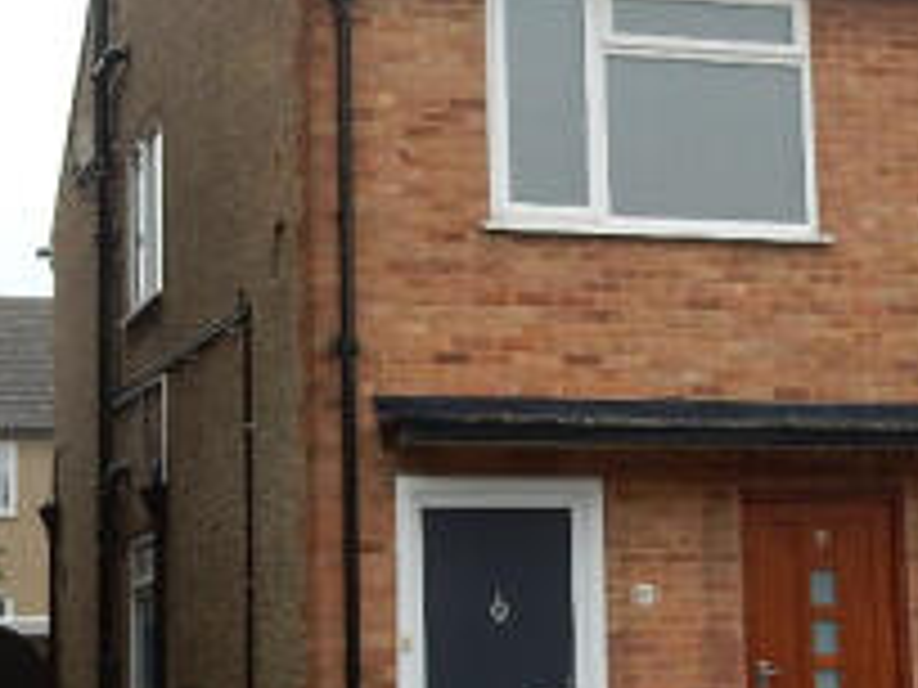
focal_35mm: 103
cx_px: 790
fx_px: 2732
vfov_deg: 14.4
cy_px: 326
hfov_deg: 18.8
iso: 125
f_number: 4
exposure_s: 1/60
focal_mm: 6.4
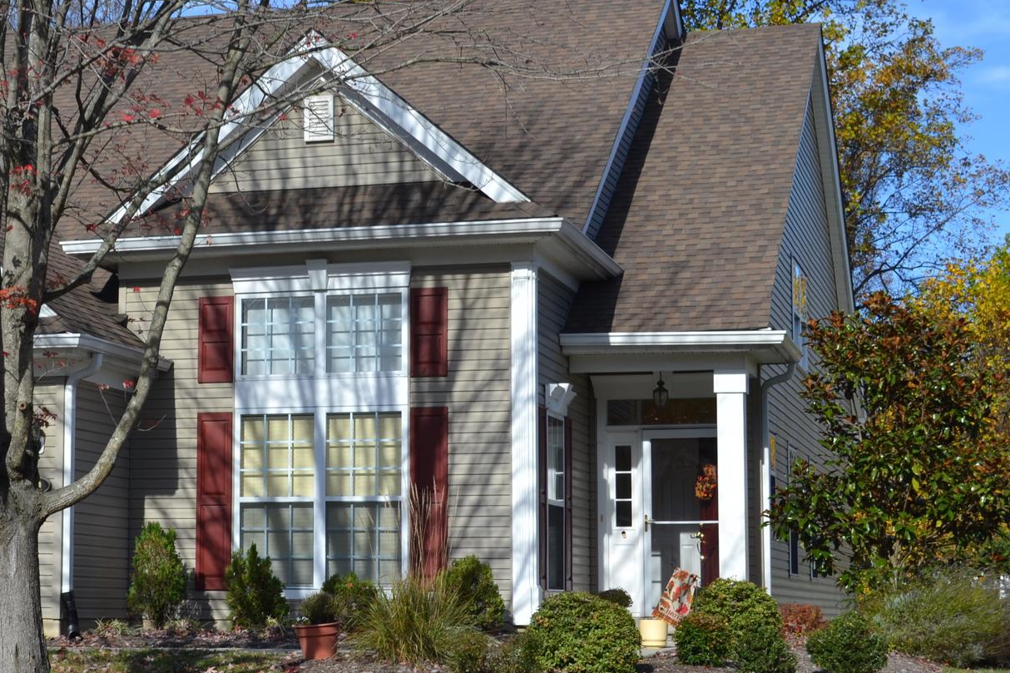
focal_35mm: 81
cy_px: 332
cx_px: 260
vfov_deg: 16.9
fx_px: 2272
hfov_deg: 24.8
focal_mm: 32
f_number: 8
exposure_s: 1/250
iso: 100
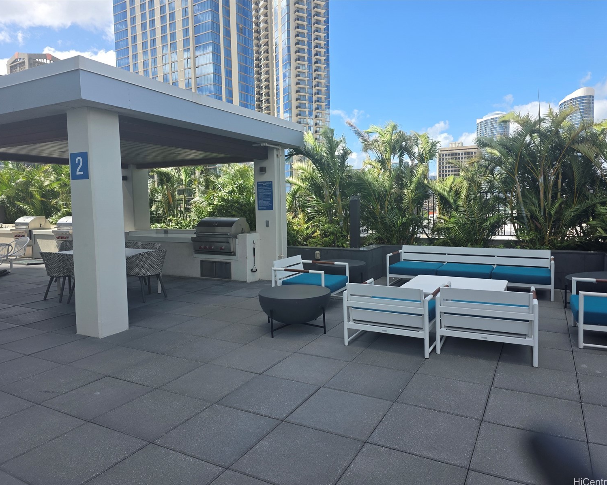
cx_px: 309
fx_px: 431
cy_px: 243
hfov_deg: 70.3
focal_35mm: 24
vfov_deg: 58.8
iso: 80
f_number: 1.7
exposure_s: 1/3168
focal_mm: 6.3
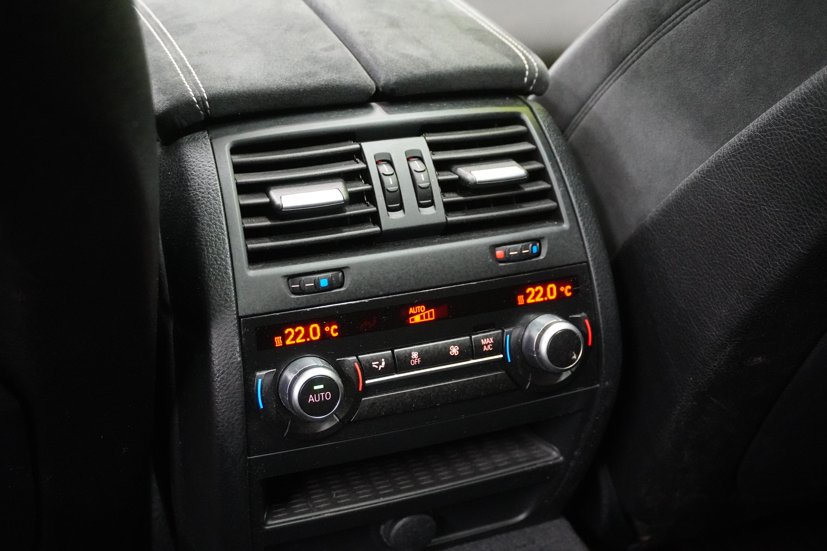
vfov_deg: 29.9
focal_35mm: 45
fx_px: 1034
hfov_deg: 43.6
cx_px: 414
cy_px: 276
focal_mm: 30
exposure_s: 1/30
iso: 6400
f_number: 5
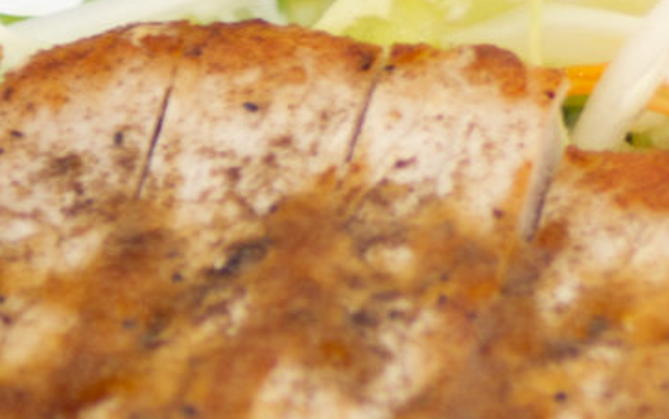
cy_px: 93
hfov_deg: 1.4
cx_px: 656
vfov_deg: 0.9
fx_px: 27553
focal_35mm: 1511
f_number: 5.3
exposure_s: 1/250
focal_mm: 280
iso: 400
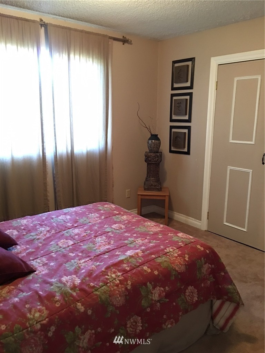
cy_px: 176
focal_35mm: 29
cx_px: 132
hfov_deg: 48.2
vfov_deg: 61.7
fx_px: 296
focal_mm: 4.15
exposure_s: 1/4
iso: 64
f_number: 2.2
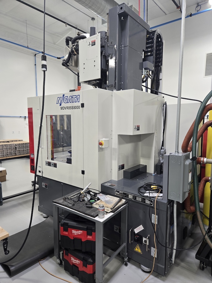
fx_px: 188
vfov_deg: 73.9
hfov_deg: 58.9
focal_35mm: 23
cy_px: 142
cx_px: 106
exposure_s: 1/120
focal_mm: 5.4
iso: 100
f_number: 1.8
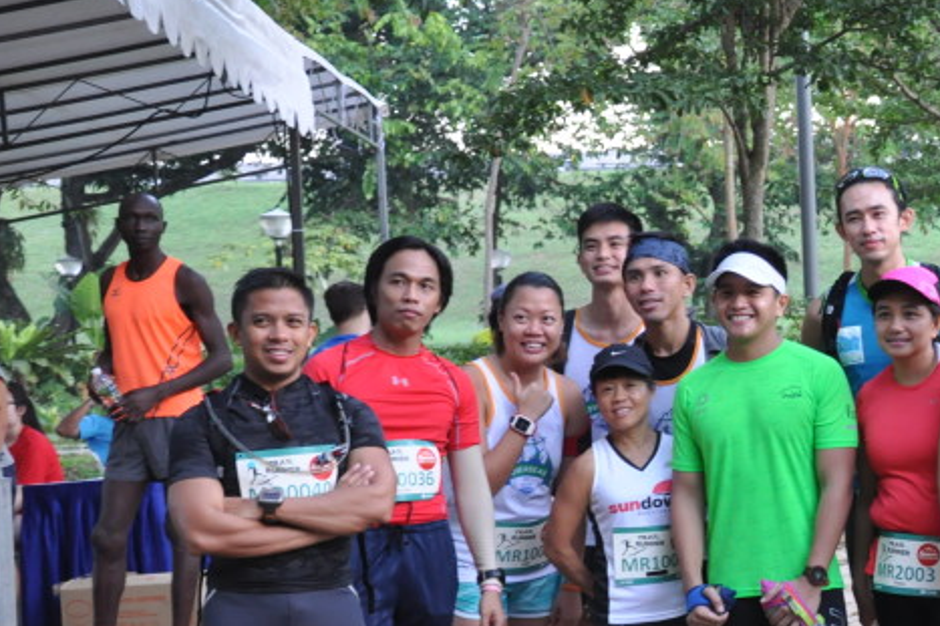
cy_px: 463
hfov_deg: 23.3
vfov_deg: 16.5
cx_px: 1027
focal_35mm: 82
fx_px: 2143
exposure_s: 1/30
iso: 800
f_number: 4
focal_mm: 25
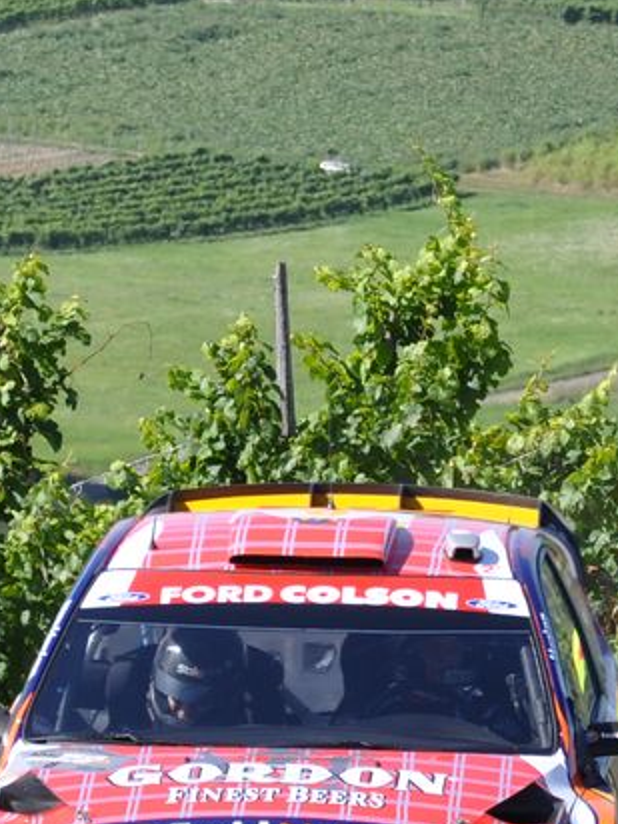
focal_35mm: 588
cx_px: 424
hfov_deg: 2.5
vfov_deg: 3.4
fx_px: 13994
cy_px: 442
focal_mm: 105
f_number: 5.6
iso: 200
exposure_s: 1/640
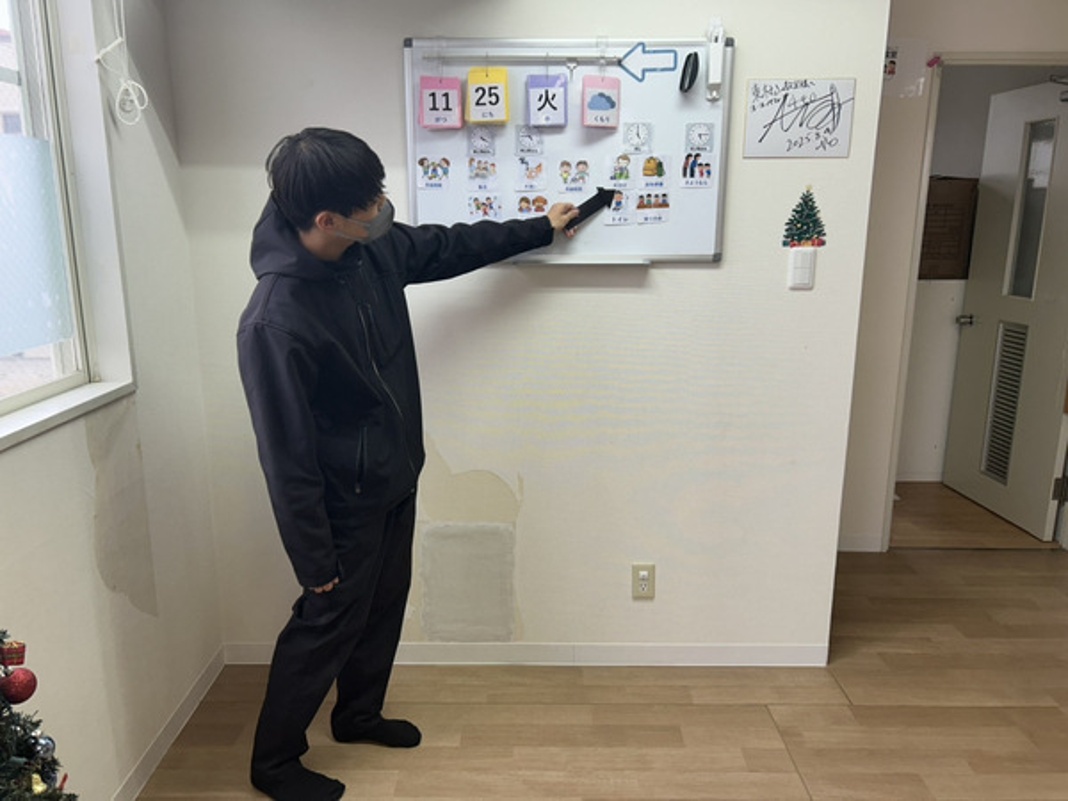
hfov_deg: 67.3
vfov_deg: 53.1
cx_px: 534
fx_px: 802
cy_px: 400
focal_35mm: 26
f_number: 1.5
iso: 50
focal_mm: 5.7
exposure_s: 1/100
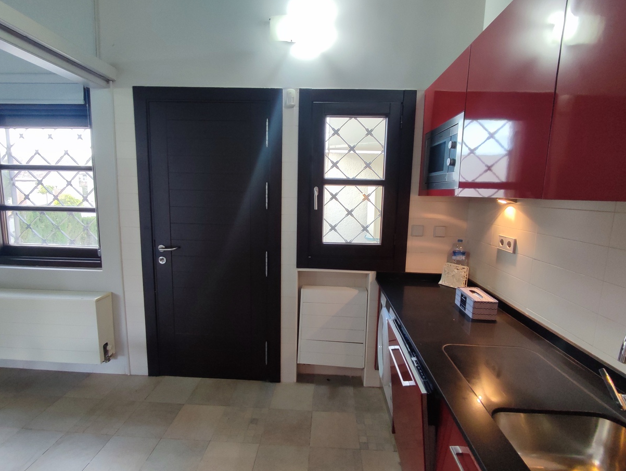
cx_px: 309
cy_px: 237
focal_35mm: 17
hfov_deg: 91.0
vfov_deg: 74.8
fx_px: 308
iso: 116
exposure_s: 1/60
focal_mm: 1.65
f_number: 2.2
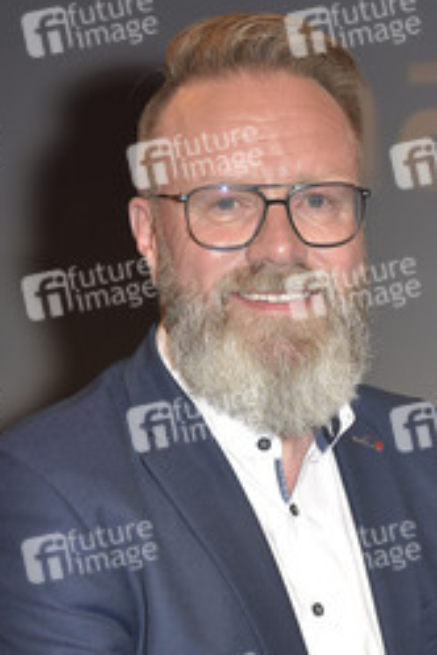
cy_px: 355
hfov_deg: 15.5
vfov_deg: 23.4
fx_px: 1584
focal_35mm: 87
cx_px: 388
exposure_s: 1/200
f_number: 5.6
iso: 640
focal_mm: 48
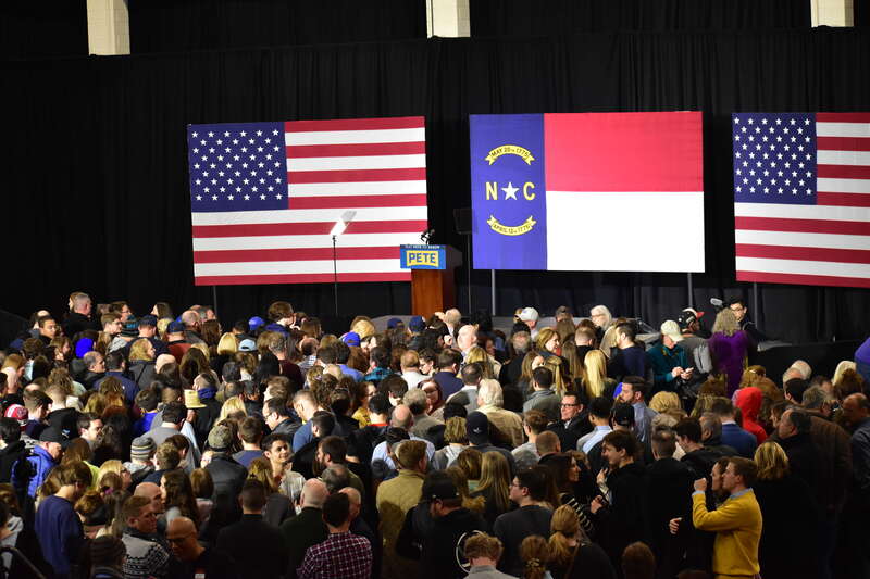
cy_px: 290
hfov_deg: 19.5
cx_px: 435
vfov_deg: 13.0
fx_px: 2537
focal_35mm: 105
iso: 2800
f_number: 5
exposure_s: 1/125
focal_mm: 70
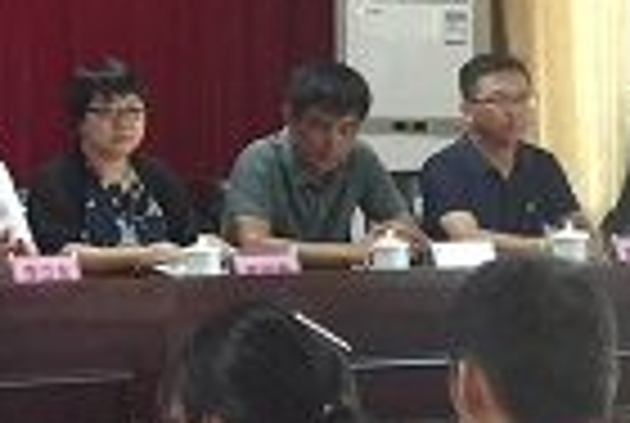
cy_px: -189
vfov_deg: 7.9
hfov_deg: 11.1
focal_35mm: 172
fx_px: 3016
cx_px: -526
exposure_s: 1/17
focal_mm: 4.15
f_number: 2.2
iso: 100
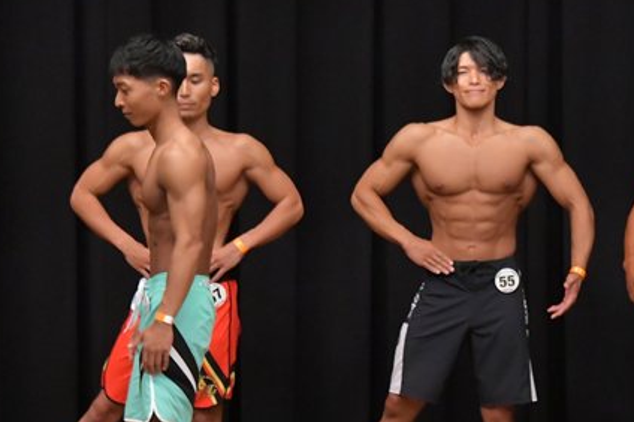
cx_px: 391
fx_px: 6986
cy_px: 319
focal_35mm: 397
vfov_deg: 3.5
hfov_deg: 5.2
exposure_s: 1/400
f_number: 5.6
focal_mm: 145
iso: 6400
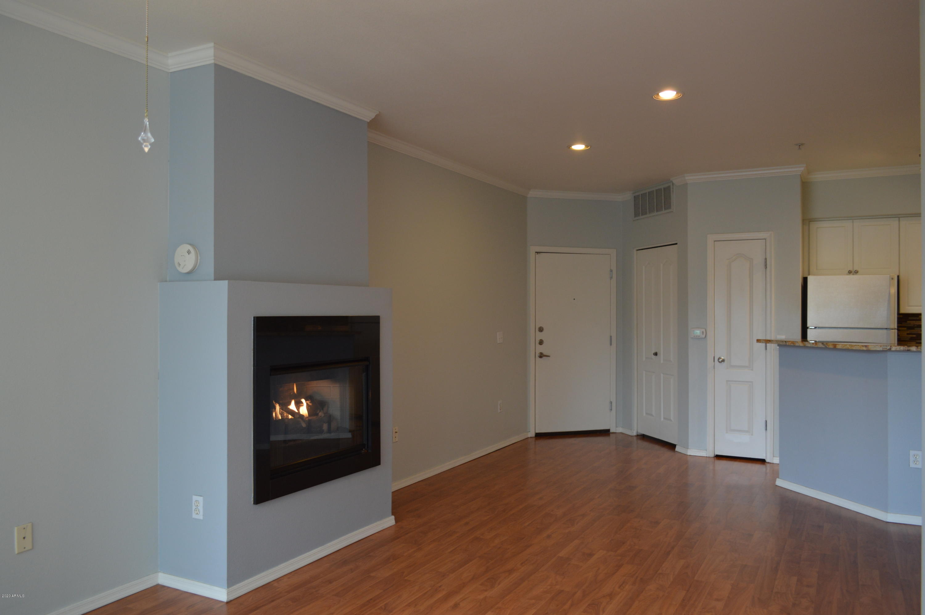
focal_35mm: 27
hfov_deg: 67.4
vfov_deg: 47.8
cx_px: 462
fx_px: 693
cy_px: 308
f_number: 4
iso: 400
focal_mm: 18
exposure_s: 1/60
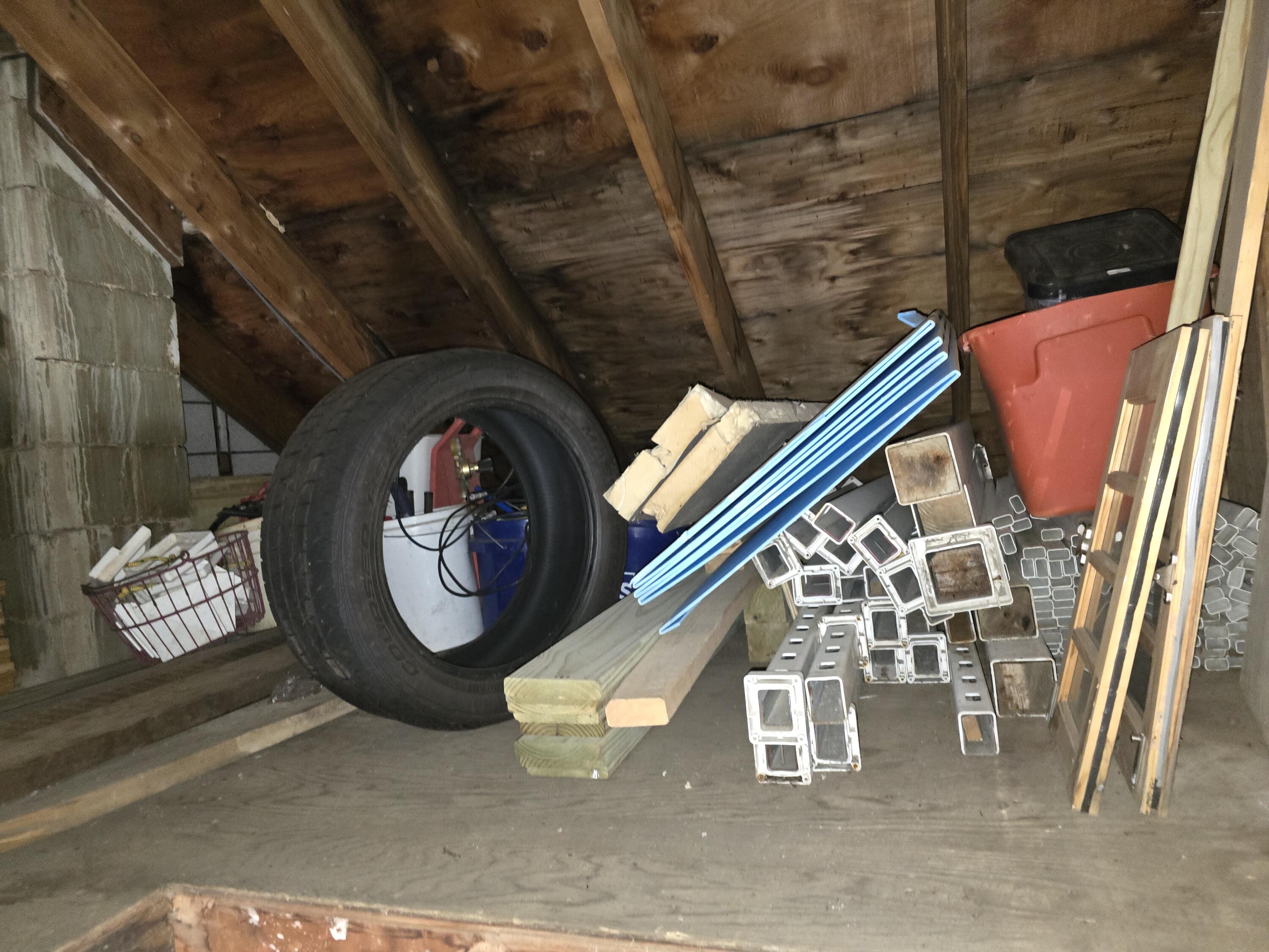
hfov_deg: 73.9
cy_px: 476
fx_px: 843
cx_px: 634
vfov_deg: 58.9
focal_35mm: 23
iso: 1600
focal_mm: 6.3
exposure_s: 1/8
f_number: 1.7
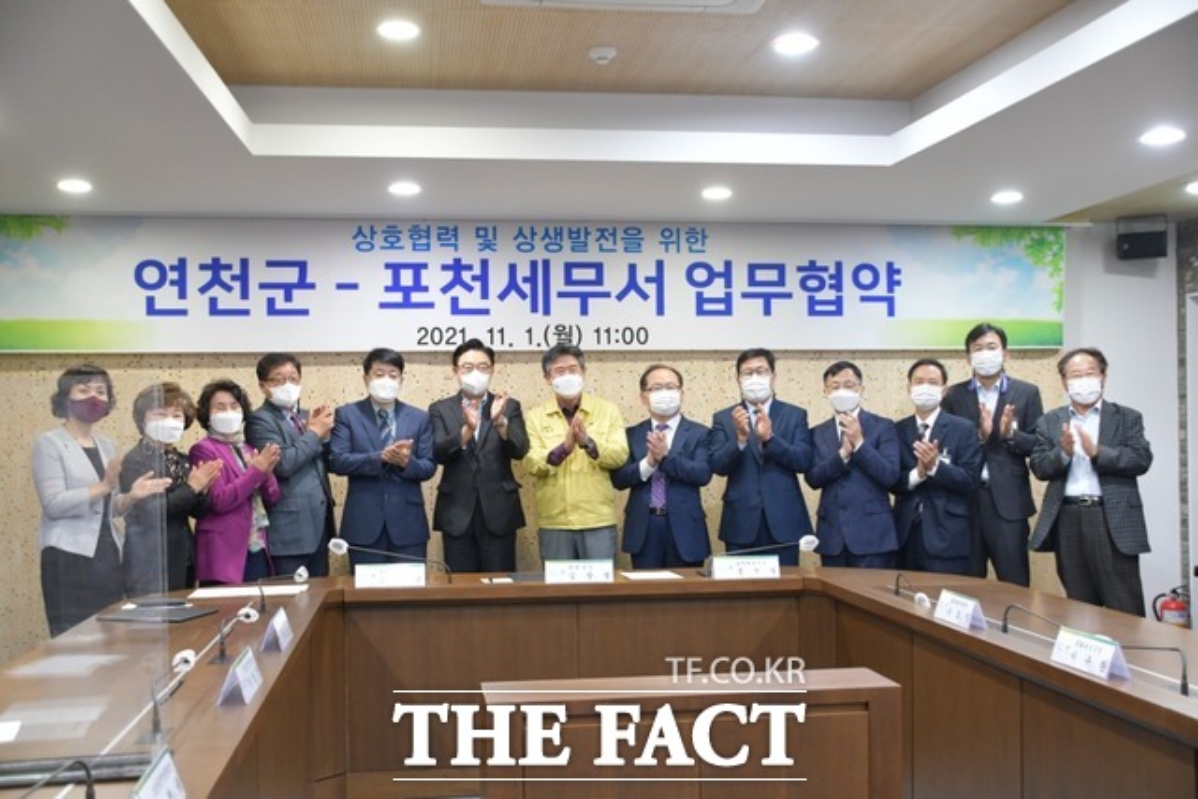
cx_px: 599
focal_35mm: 39
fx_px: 1298
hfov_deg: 49.5
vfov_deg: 34.2
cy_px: 400
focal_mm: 26
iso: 1600
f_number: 4
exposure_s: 1/60.2
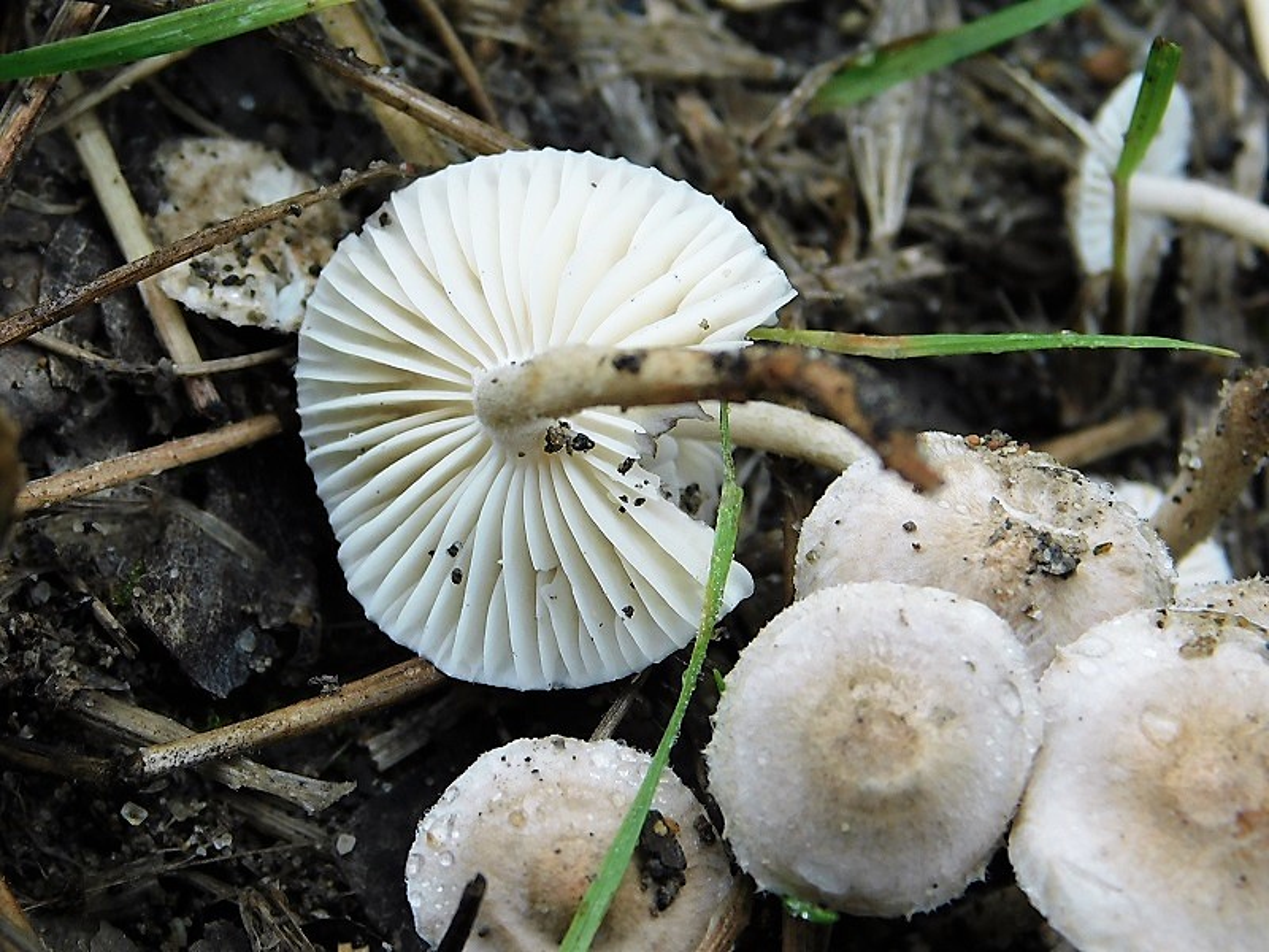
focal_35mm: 170
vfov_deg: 8.7
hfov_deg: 11.6
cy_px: 476
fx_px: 6232
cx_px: 634
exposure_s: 1/60
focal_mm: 30.1
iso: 125
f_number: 5.3
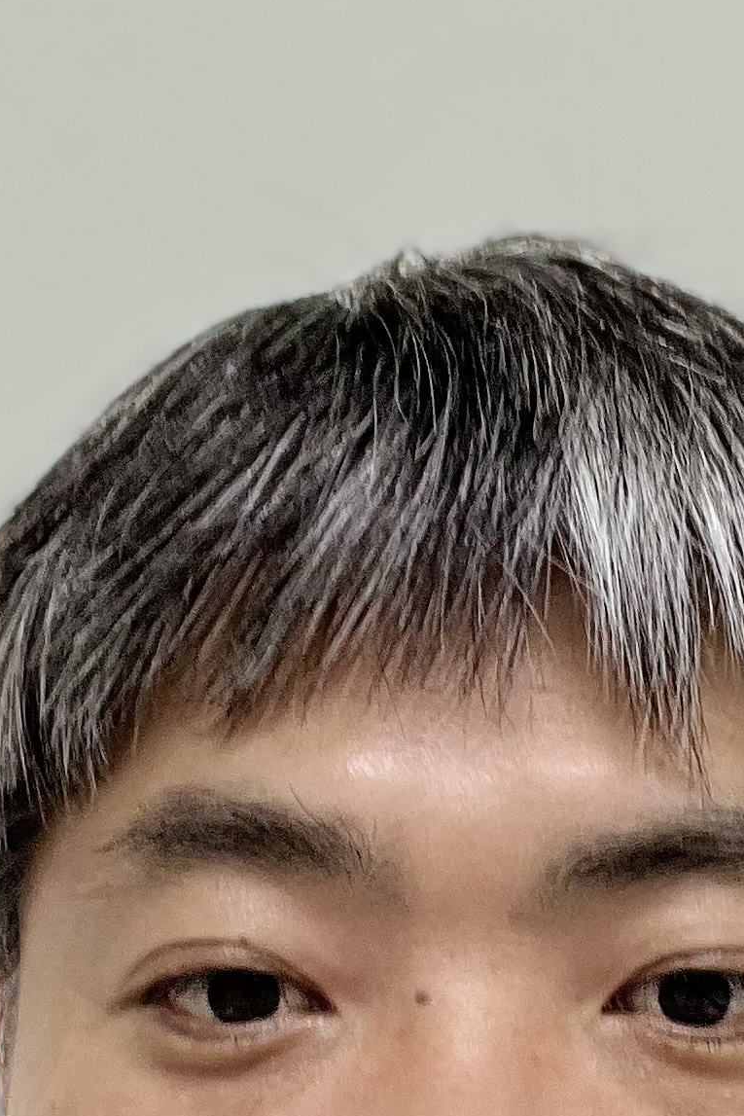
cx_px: 524
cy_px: 1068
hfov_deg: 16.2
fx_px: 2603
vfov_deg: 23.4
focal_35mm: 84
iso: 50
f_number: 2.2
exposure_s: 1/60
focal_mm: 2.71
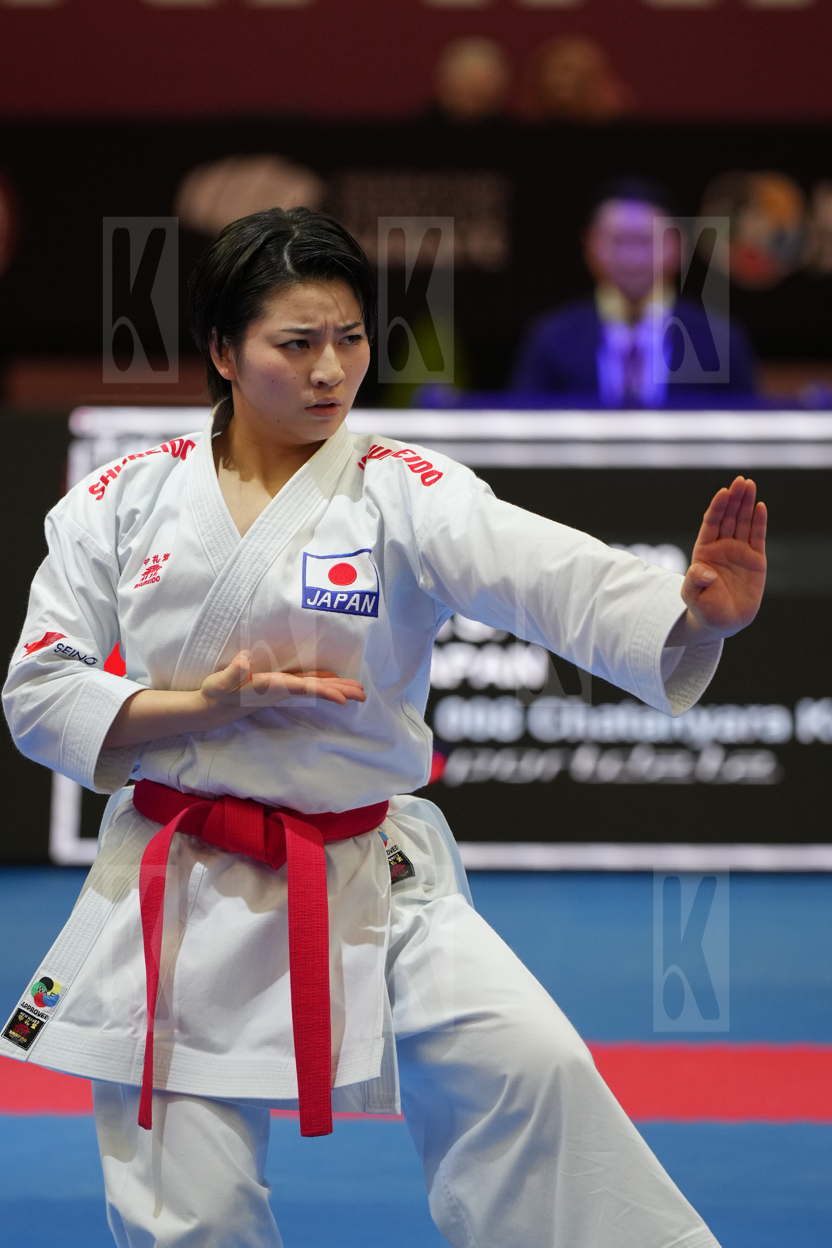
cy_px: 624
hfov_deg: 5.7
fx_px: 8322
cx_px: 416
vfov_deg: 8.6
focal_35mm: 240
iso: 1000
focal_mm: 160
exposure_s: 1/1000
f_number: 2.8
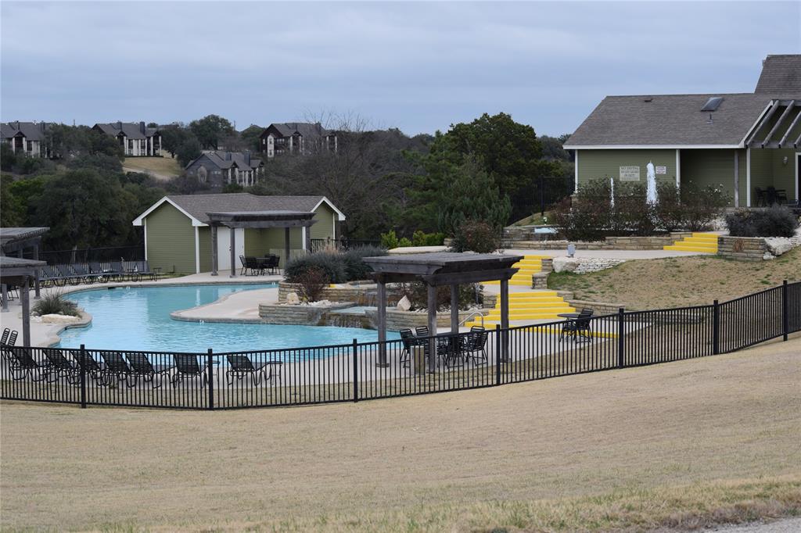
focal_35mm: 82
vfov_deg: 16.5
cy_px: 266
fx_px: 1835
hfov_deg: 24.6
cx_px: 400
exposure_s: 1/250
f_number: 8
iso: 320
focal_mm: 55
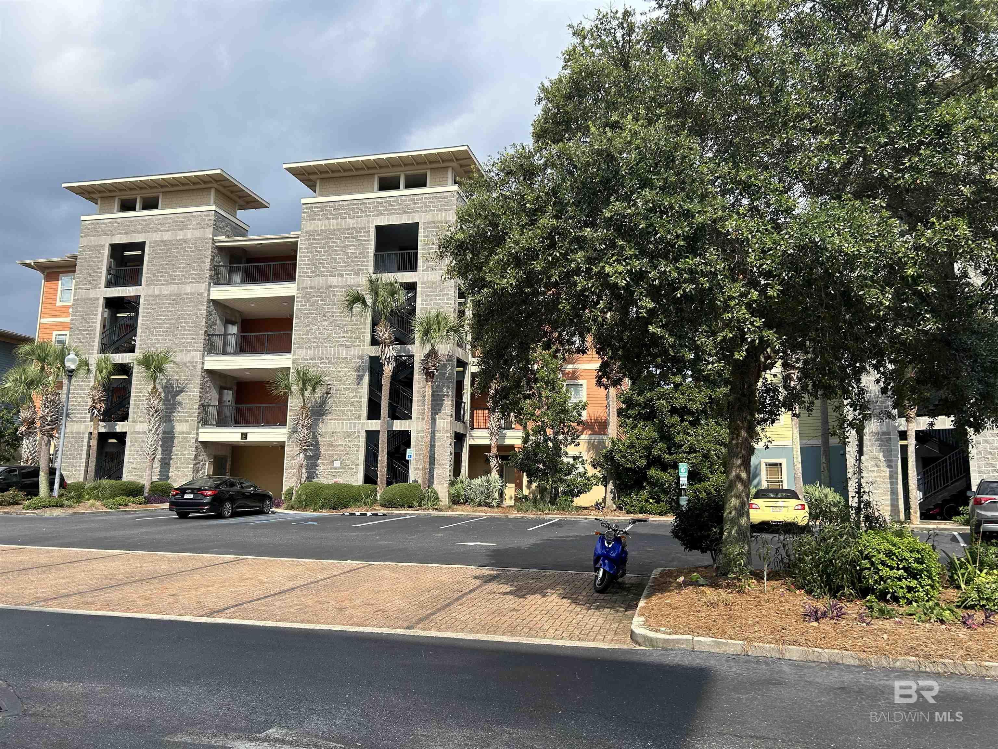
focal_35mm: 26
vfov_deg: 53.1
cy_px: 374
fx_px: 750
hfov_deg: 67.3
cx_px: 499
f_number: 1.5
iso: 50
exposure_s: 1/3571
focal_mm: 5.7
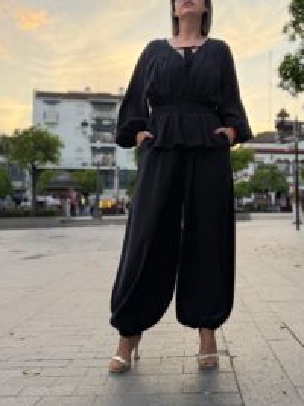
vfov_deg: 51.2
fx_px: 422
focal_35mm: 36
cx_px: 178
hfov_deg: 39.5
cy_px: 176
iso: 80
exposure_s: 1/580
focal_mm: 6.76
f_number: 1.78
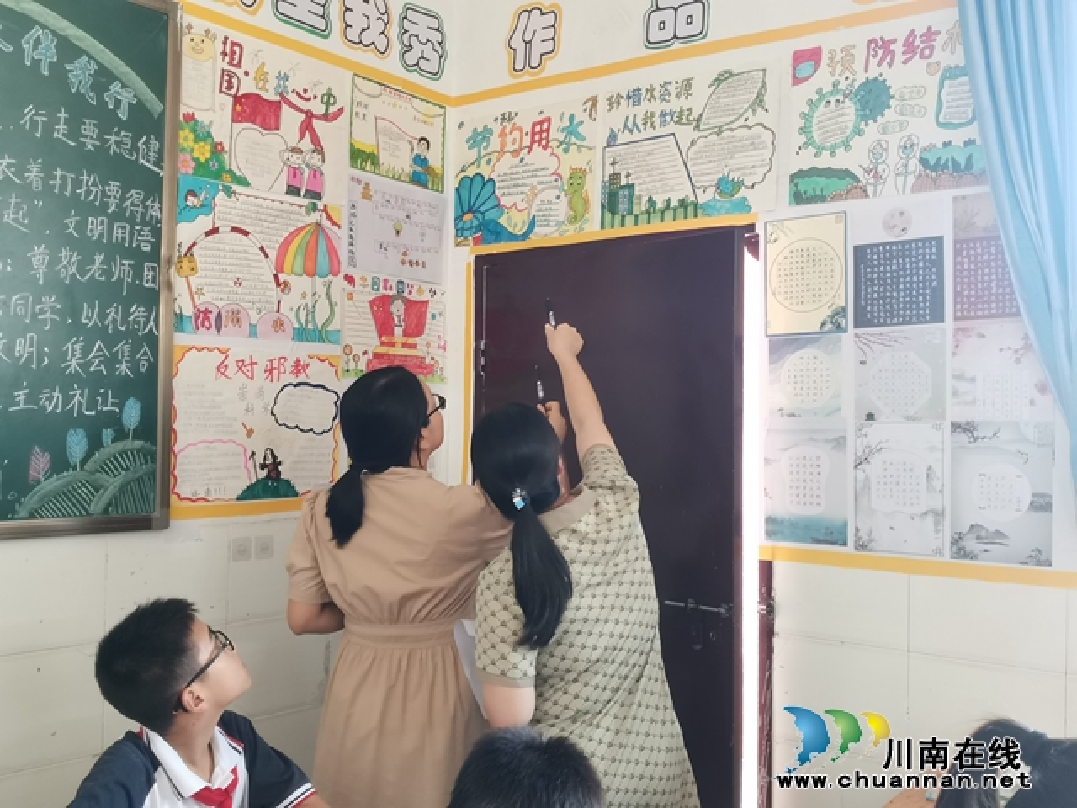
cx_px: 538
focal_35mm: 34
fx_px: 1058
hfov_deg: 54.0
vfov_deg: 41.8
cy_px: 404
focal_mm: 4.66
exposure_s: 1/50
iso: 250
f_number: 1.4
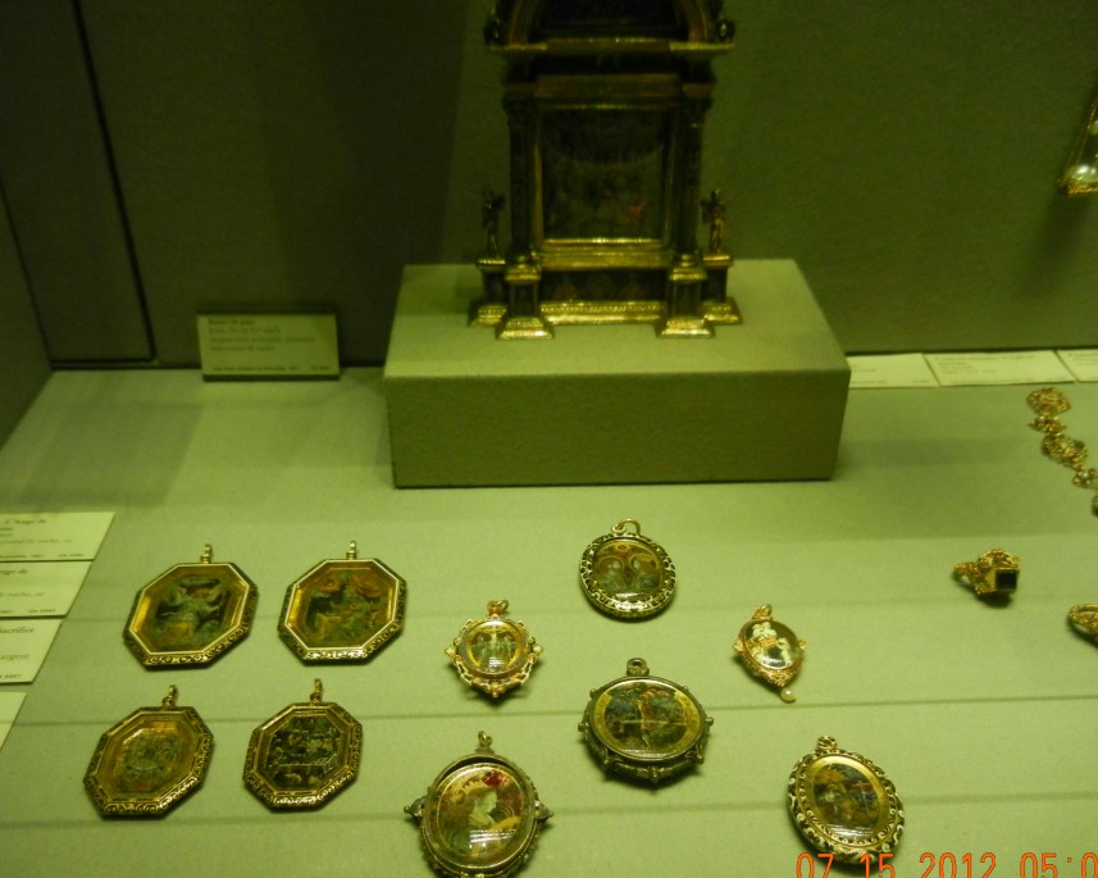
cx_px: 543
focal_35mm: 35
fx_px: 1137
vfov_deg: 42.2
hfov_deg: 51.5
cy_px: 479
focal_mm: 5.4
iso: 200
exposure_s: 1/6.7
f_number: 3.5
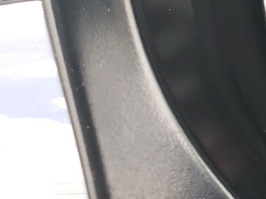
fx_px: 799
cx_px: 521
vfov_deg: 13.9
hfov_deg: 15.4
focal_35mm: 104
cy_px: -27
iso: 78
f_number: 1.5
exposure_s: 1/120
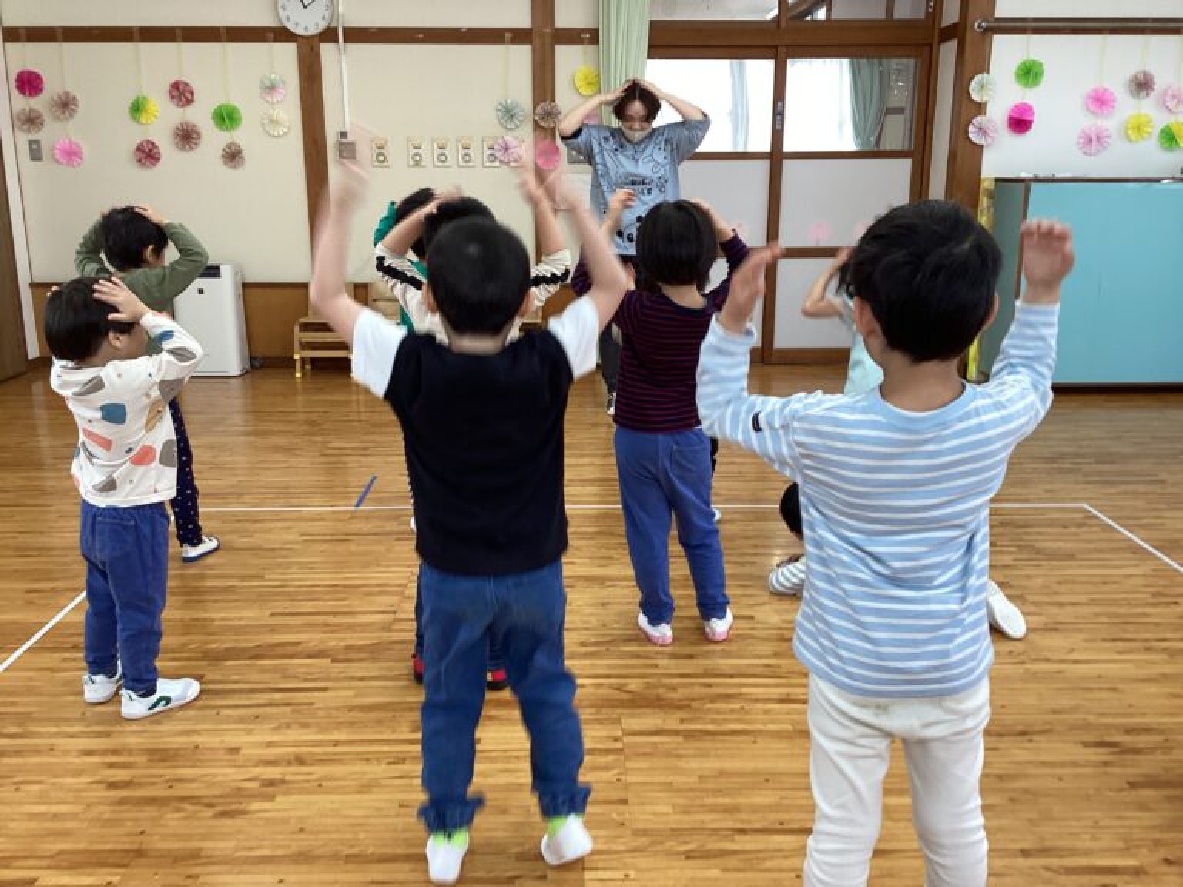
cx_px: 592
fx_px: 1059
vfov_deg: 45.4
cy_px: 444
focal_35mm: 31
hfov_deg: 58.4
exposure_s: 1/60
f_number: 2.4
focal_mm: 3.3
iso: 64
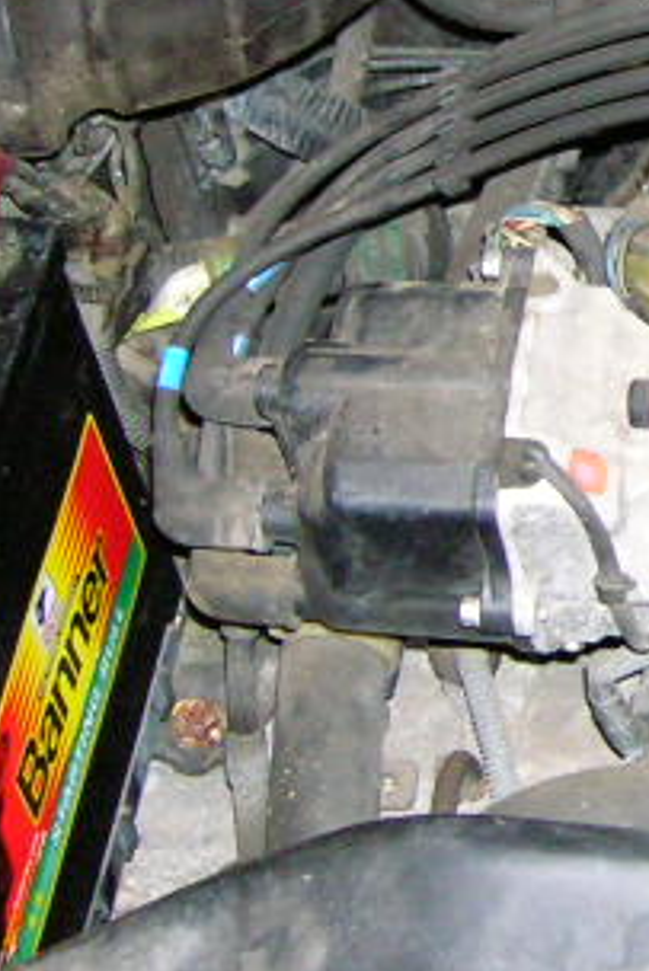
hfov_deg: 10.8
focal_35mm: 119
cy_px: 262
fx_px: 3214
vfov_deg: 17.1
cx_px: 1170
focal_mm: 5.7
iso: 200
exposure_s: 1/60.1
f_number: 2.9
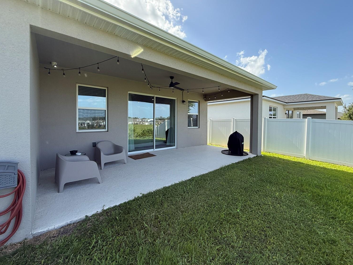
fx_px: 153
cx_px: 183
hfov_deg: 98.1
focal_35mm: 15
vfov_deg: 81.6
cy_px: 123
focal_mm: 2.22
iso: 64
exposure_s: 1/638
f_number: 2.2
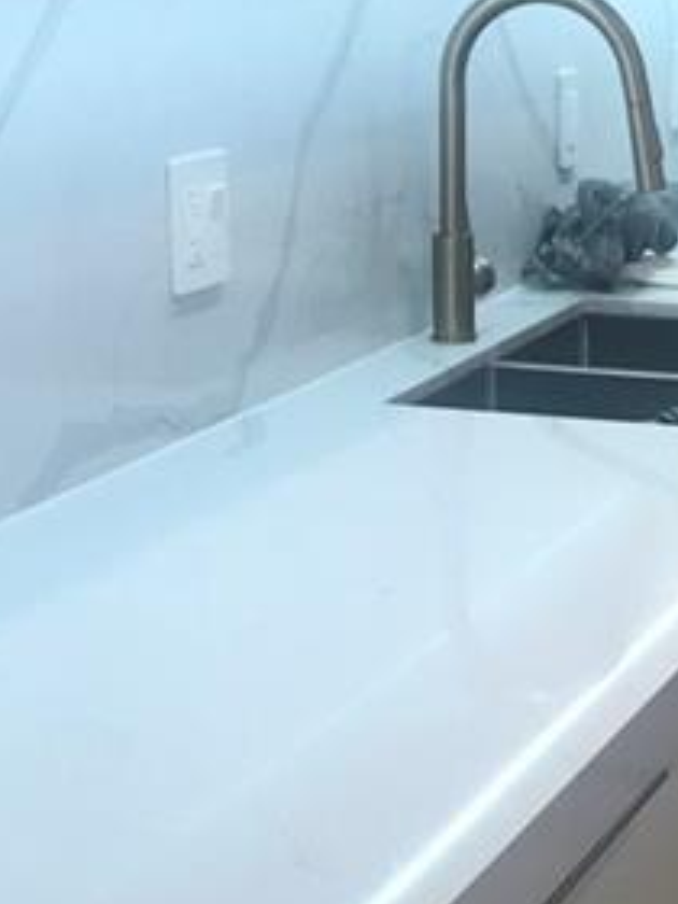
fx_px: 3134
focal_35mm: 120
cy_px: 681
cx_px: 817
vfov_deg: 16.3
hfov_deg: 12.1
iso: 25
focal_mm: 3.99
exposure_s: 1/120
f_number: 1.8
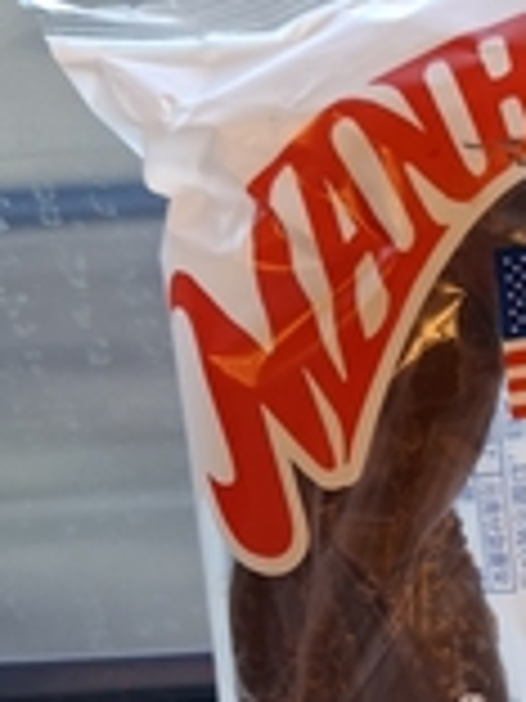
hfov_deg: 23.0
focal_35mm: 59
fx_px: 1195
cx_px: 616
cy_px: 536
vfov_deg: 32.0
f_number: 1.8
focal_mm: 5.54
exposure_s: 1/100
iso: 160
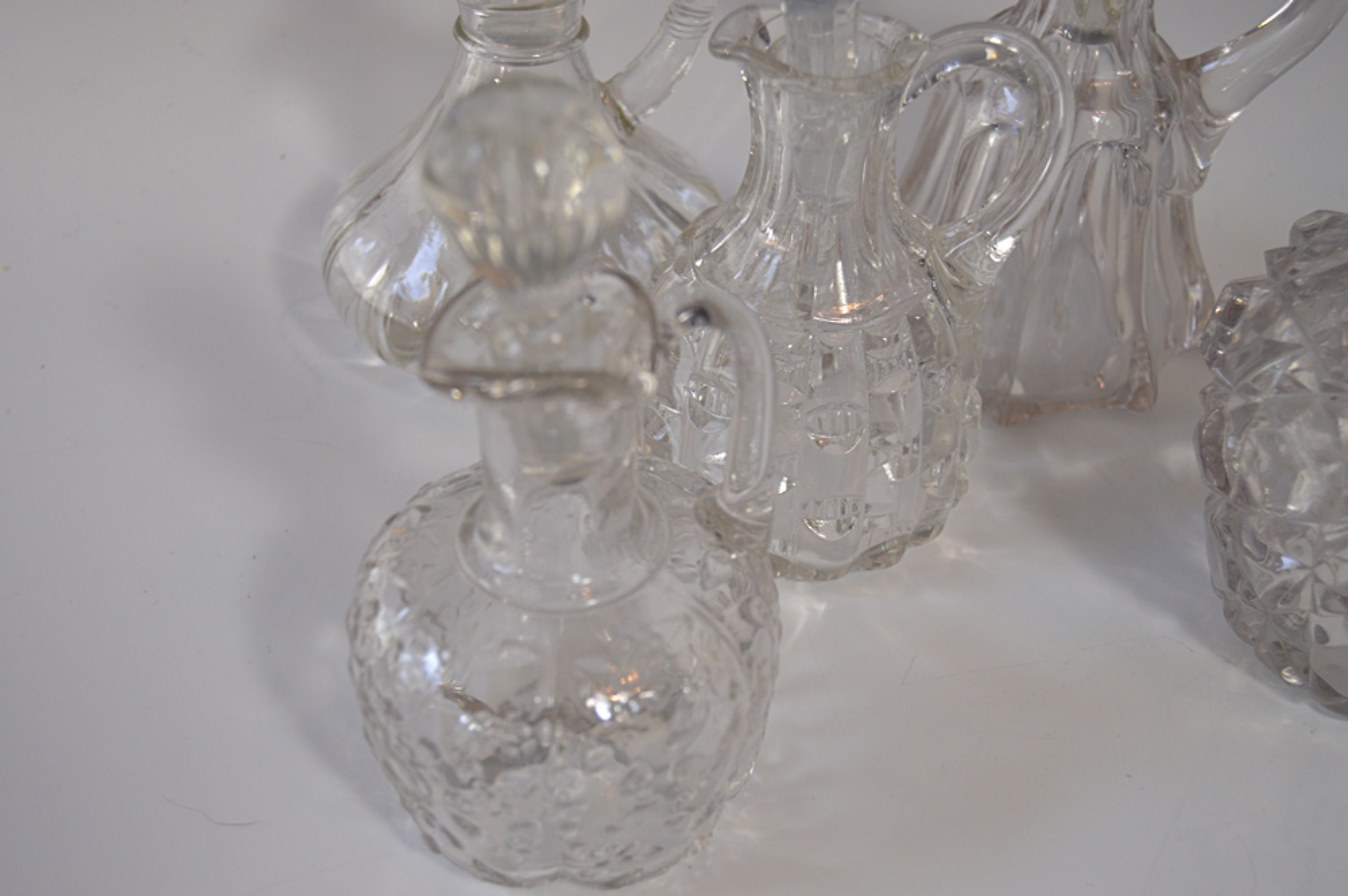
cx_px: 674
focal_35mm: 48
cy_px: 448
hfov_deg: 41.1
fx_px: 1796
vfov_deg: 28.0
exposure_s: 1/100
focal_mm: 32
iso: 400
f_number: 5.6
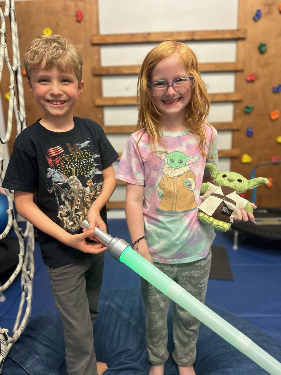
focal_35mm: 24
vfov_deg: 71.6
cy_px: 188
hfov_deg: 56.8
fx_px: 260
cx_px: 140
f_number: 1.78
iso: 400
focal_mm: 6.86
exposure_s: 1/60
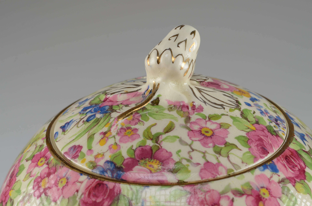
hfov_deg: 24.7
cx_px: 156
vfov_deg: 16.5
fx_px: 714
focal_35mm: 82
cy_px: 103
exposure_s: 1/80
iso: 100
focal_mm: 55
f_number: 14
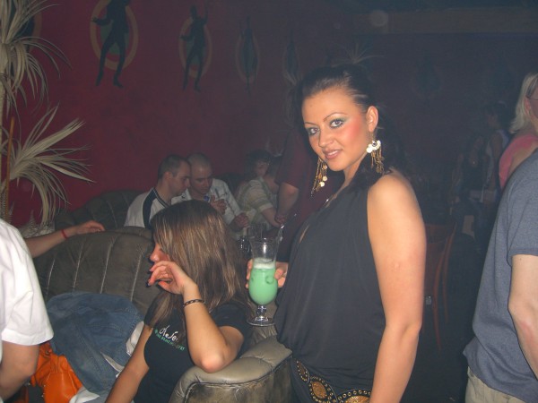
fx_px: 591
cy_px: 202
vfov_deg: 37.7
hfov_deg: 49.0
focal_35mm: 38
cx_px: 269
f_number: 2.8
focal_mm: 7.9
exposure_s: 1/60
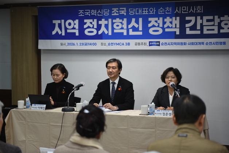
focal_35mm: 70
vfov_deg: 19.5
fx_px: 445
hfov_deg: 28.8
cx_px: 114
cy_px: 76
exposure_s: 1/400
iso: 1250
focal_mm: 70
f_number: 2.8
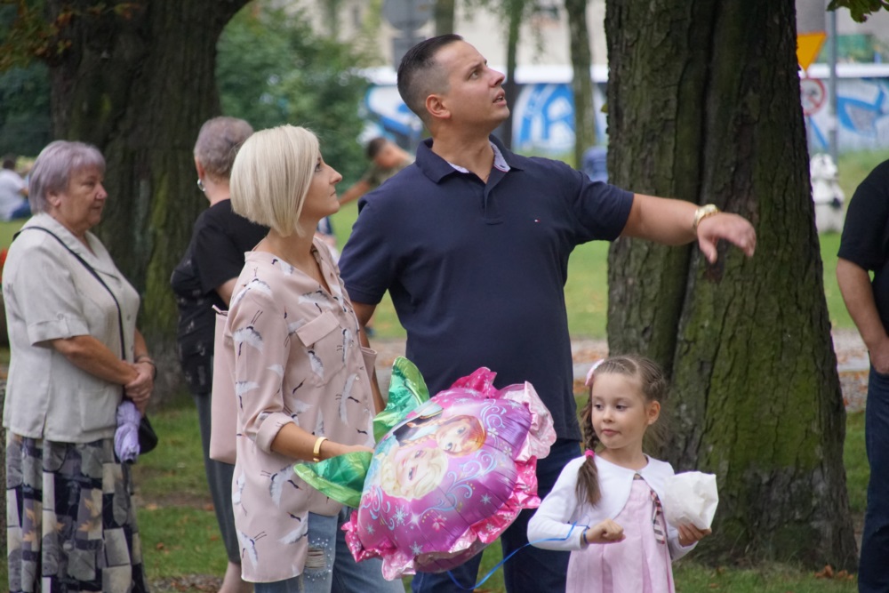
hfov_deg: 8.6
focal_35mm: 240
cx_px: 444
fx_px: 5927
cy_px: 296
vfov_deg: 5.7
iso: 2500
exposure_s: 1/250
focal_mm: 160
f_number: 6.3
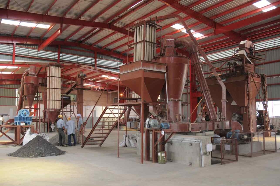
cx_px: 140
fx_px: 256
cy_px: 93
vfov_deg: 39.9
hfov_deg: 57.3
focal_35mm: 33
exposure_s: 1/60
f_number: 4.5
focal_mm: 22
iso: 500
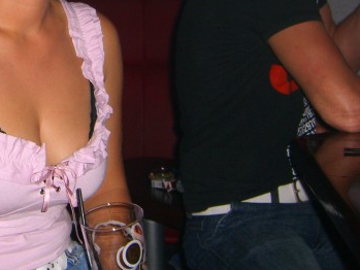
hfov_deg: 21.6
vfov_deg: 16.7
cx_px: -12
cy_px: 25
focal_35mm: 87
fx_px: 905
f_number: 2.8
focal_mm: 7.9
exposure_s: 1/60
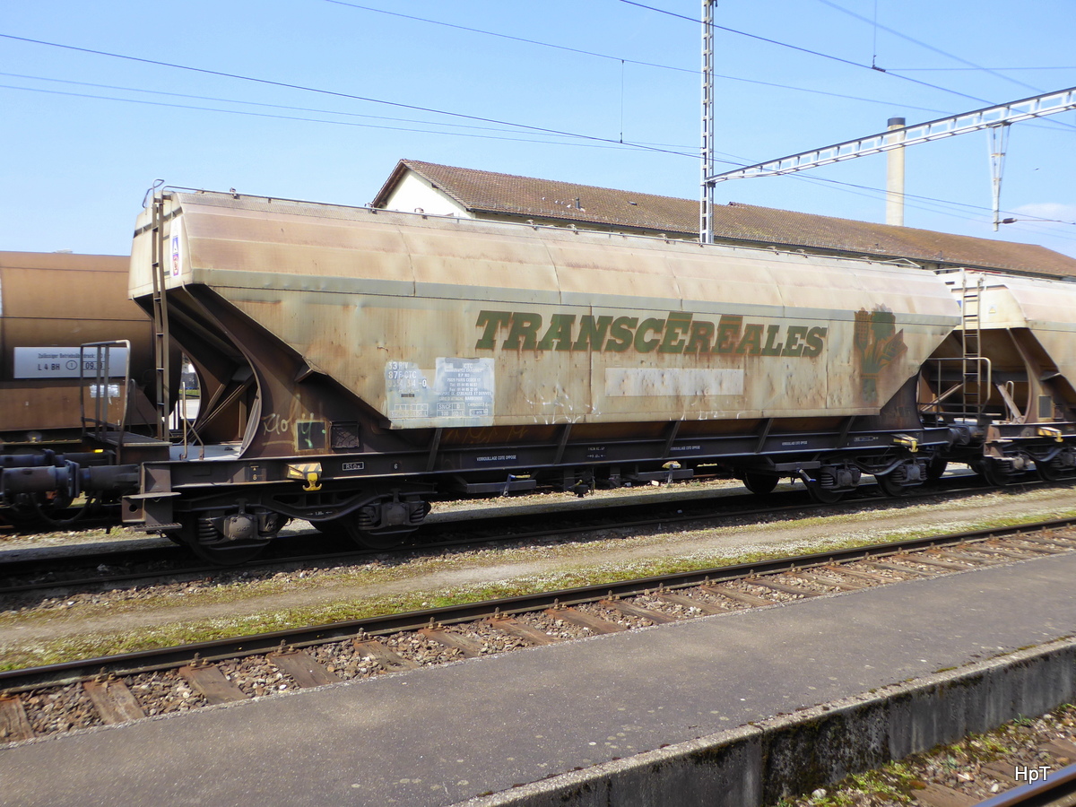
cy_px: 404
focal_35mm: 32
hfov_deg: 56.8
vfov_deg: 44.2
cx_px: 538
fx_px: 995
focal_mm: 5.4
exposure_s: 1/320
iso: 80
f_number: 3.5
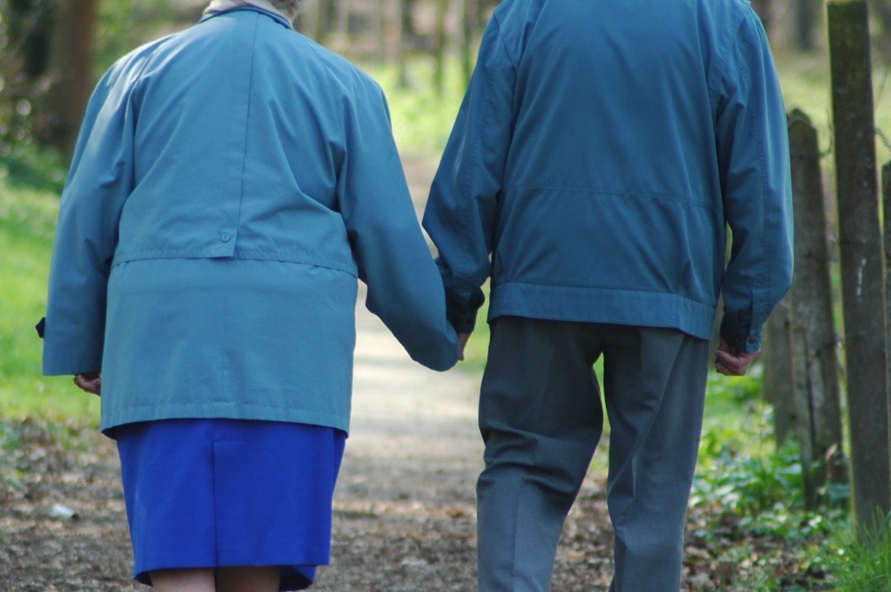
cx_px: 292
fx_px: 15178
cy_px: 343
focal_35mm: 614
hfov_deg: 3.4
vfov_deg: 2.2
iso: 200
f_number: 5
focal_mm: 220
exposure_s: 1/200
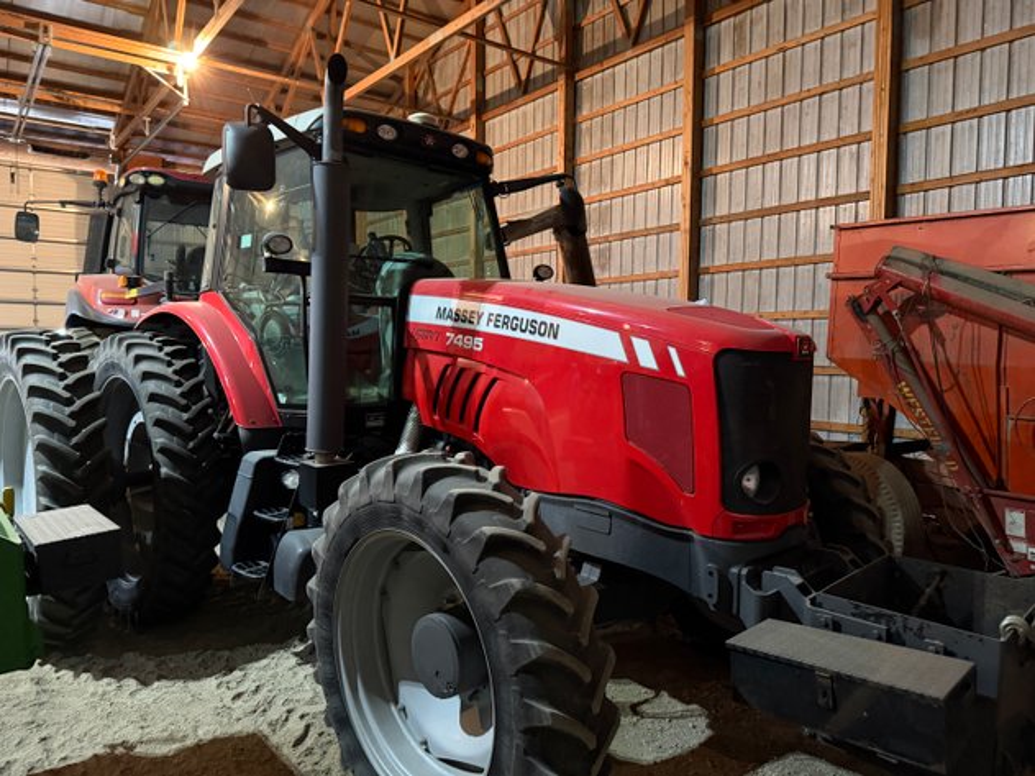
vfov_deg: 56.8
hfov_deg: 71.6
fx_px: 717
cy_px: 388
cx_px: 518
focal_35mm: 24
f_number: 1.78
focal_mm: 6.76
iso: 1000
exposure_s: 1/30
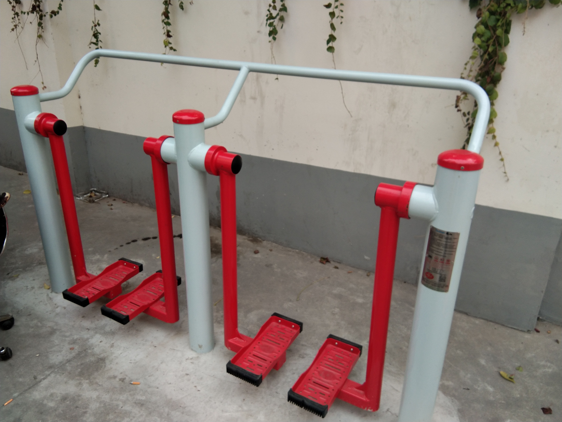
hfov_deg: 58.4
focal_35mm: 31
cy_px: 211
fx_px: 503
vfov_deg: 45.4
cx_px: 281
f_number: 2.2
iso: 100
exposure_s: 1/50
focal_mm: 3.69
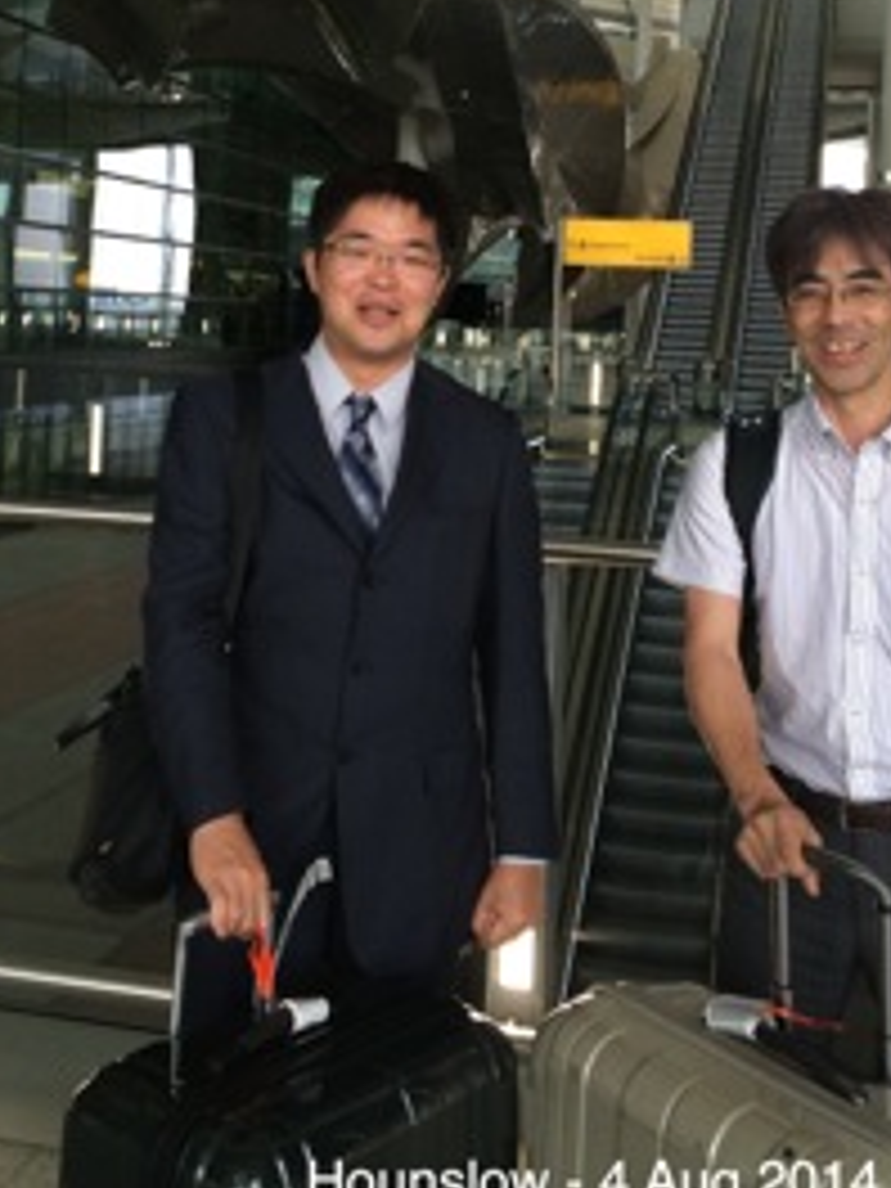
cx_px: 396
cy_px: 243
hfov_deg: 29.1
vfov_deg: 36.9
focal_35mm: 50
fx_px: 1716
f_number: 2.2
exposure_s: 1/120
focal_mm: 4.12
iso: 64
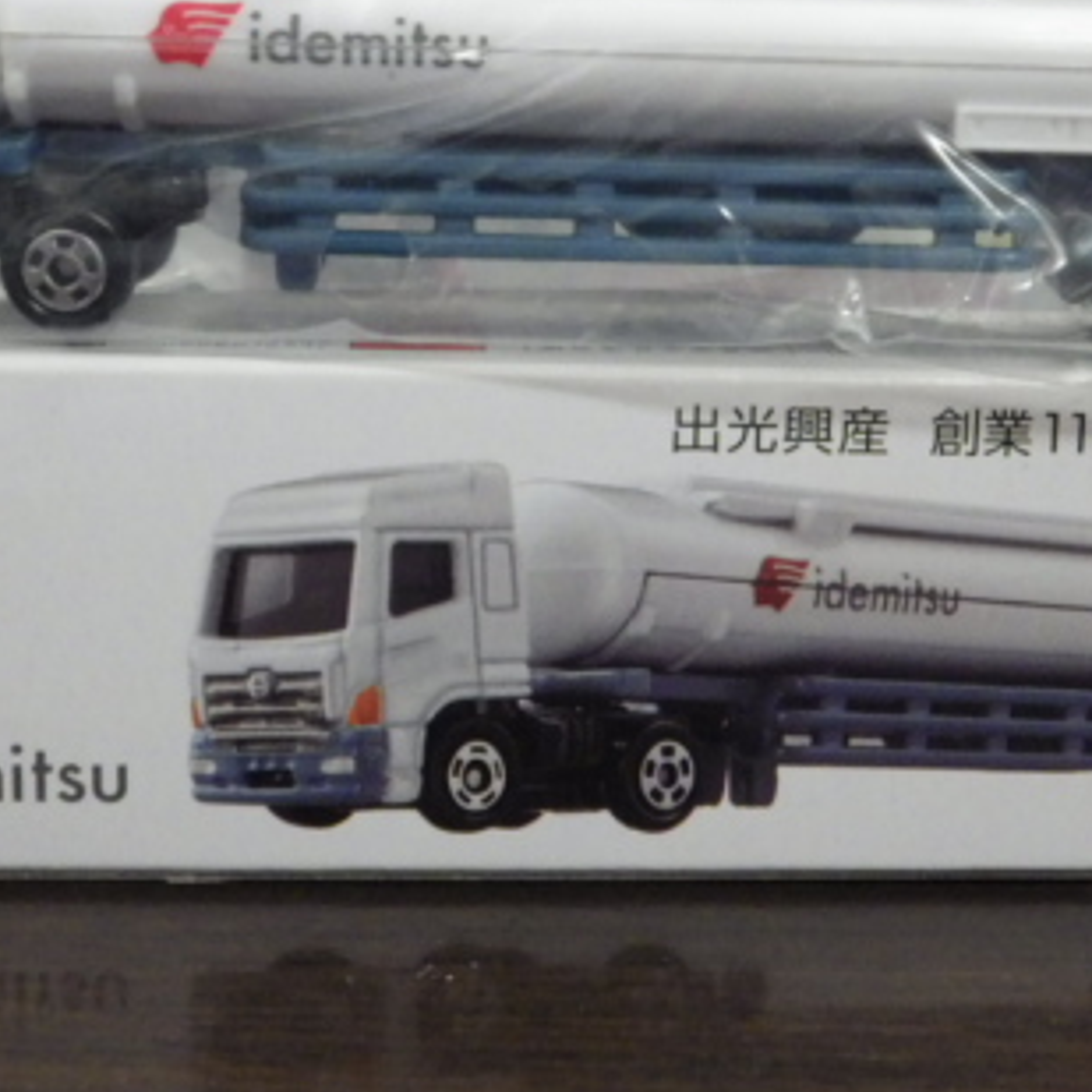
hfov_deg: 23.0
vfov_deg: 22.9
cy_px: 290
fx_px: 2677
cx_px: 633
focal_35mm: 75
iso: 800
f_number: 3.6
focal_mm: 7.4
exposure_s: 1/40
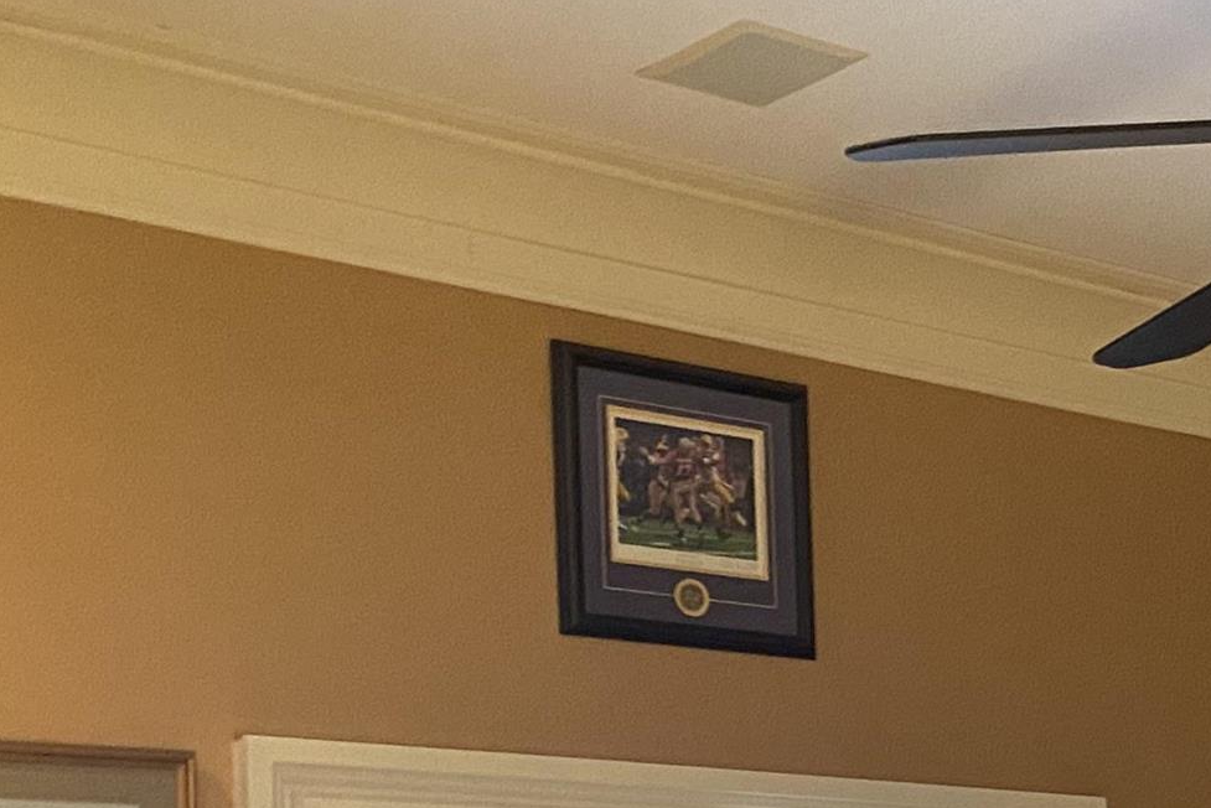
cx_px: 1582
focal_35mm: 85
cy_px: 1119
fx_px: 2860
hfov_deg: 21.6
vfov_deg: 15.2
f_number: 1.8
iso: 500
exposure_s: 1/40
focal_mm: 4.25
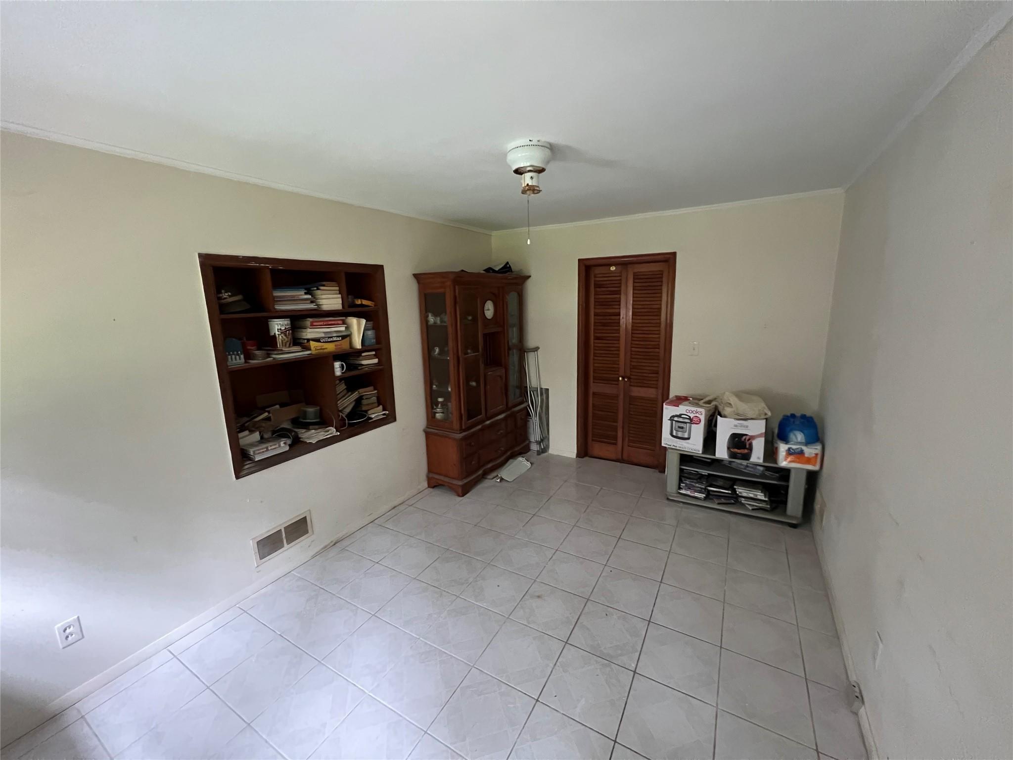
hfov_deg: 106.2
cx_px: 506
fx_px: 380
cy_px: 380
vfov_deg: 89.9
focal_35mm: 13
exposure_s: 1/60
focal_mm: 1.57
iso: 1000
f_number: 1.8
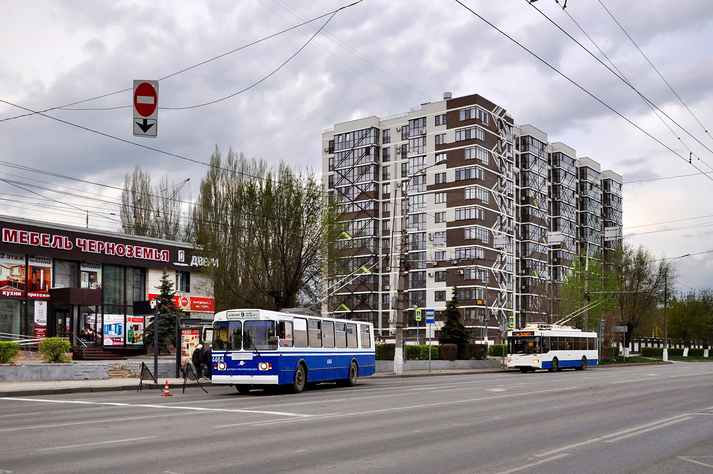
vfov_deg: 39.9
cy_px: 237
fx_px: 653
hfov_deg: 57.3
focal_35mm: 33
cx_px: 356
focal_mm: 22
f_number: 6.3
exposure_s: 1/320
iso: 200
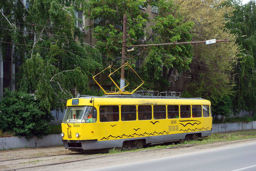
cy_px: 86
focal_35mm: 57
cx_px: 128
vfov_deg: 23.8
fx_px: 405
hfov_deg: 35.1
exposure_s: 1/500
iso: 125
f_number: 4
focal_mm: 21.29
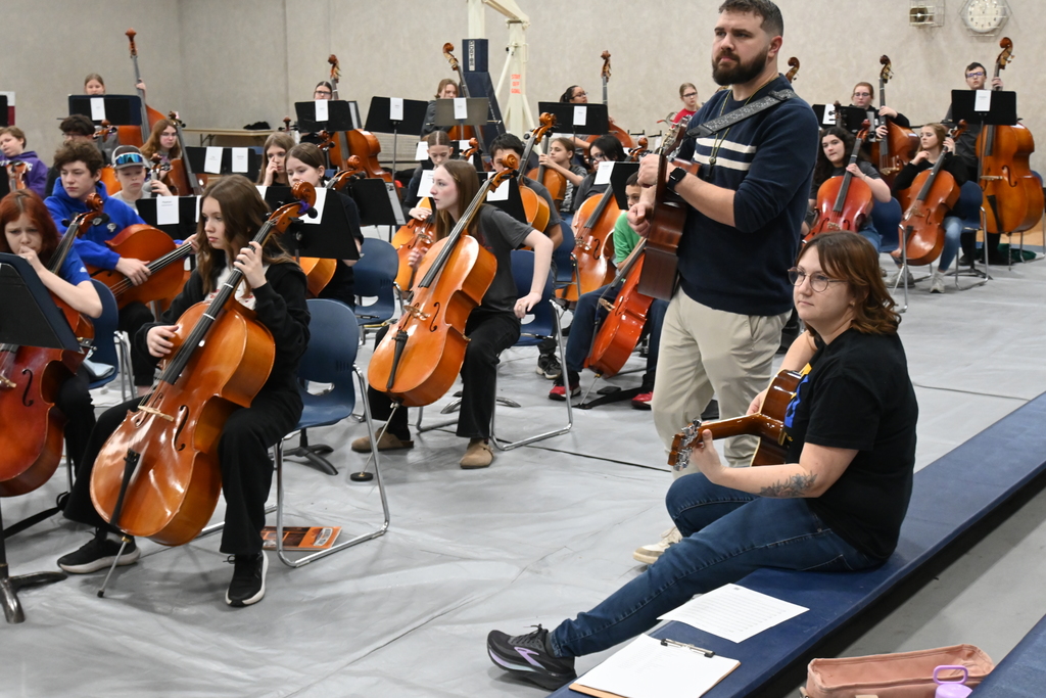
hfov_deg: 43.0
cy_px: 349
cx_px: 523
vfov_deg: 29.4
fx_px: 1329
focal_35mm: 46
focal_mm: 30.5
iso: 2500
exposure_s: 1/125
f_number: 4.8
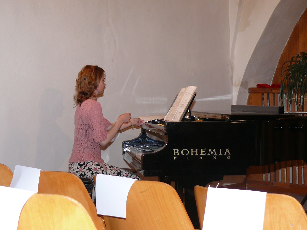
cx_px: 154
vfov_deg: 18.2
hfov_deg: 24.1
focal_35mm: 81
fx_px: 718
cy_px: 115
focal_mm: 11.9
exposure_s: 1/30
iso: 100
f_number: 3.2
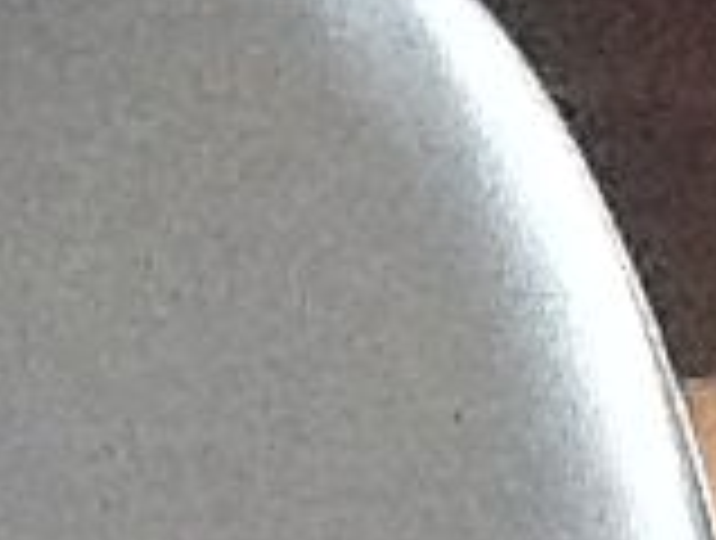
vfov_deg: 5.6
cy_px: 774
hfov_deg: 7.0
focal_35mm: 265
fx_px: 5494
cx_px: -1022
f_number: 2.4
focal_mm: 2.03
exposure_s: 1/30
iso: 400
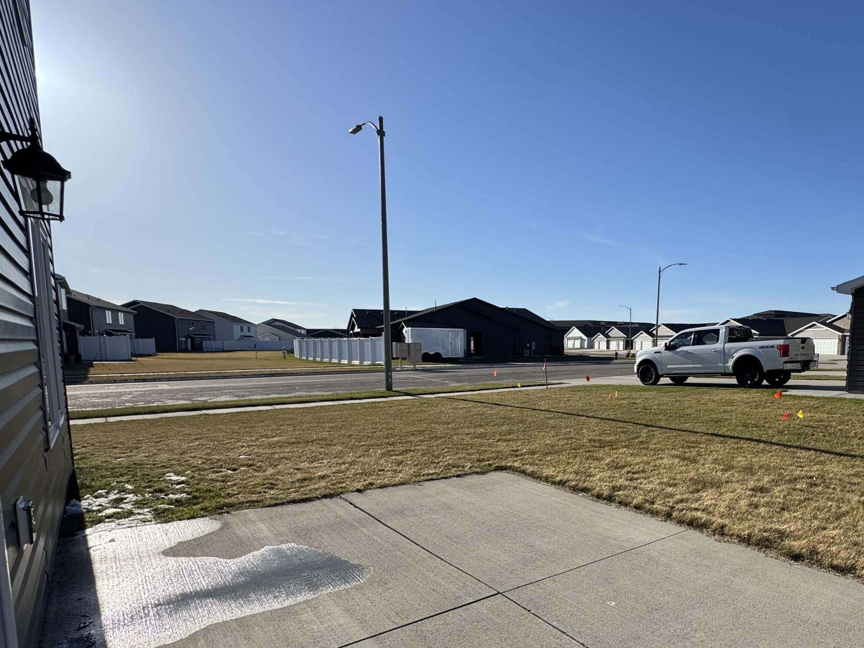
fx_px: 524
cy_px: 404
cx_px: 542
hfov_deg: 77.5
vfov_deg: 62.6
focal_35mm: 21
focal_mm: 2.22
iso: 50
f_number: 2.2
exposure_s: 1/2494
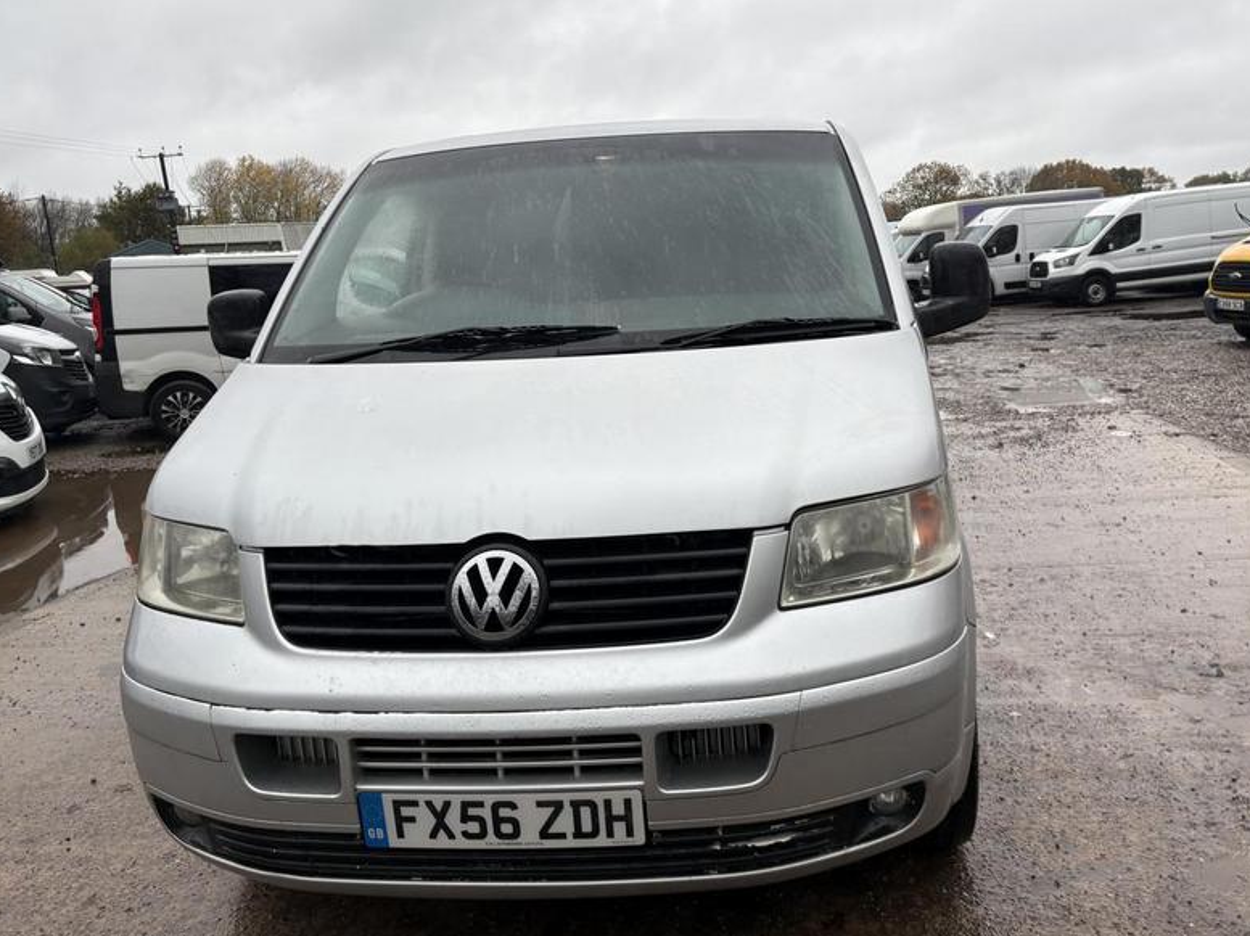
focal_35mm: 30
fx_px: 1083
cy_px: 458
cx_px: 705
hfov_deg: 59.8
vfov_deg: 46.8
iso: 50
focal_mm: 5.96
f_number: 1.6
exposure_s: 1/346
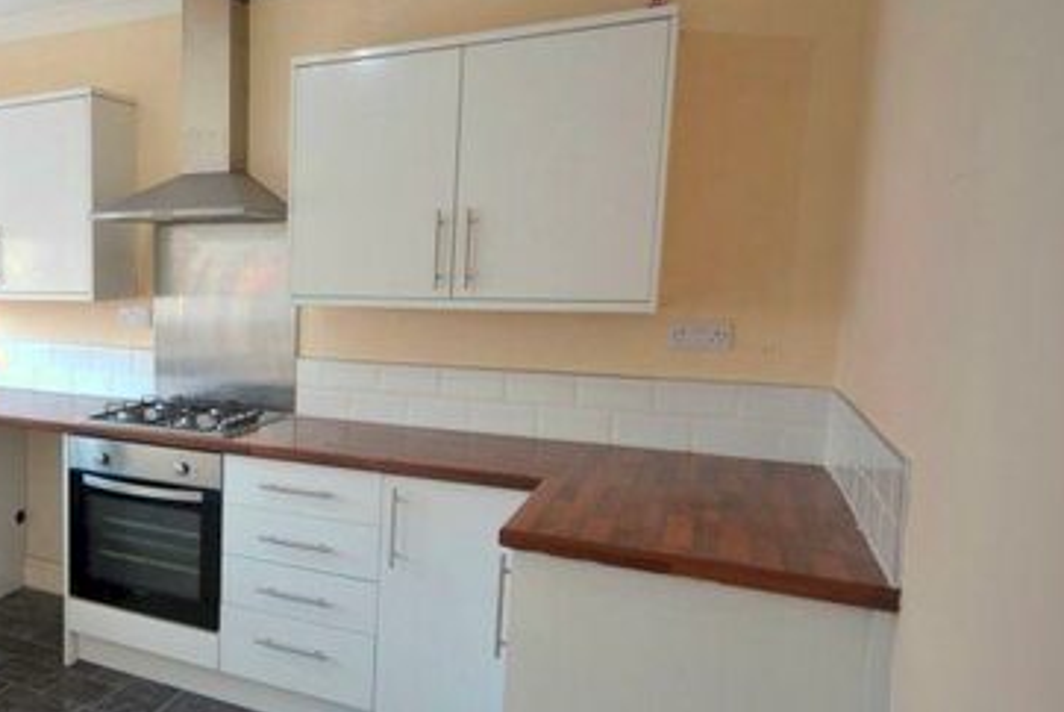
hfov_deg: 54.9
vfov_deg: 45.0
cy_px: 390
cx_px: 97
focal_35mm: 29
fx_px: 858
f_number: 4.5
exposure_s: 1/80
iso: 400
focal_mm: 10
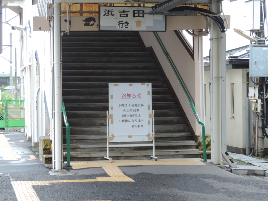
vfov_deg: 14.8
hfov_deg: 19.6
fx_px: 774
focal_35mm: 100
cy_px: 100
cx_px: 134
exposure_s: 1/100
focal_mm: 17.8
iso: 110
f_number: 4.1
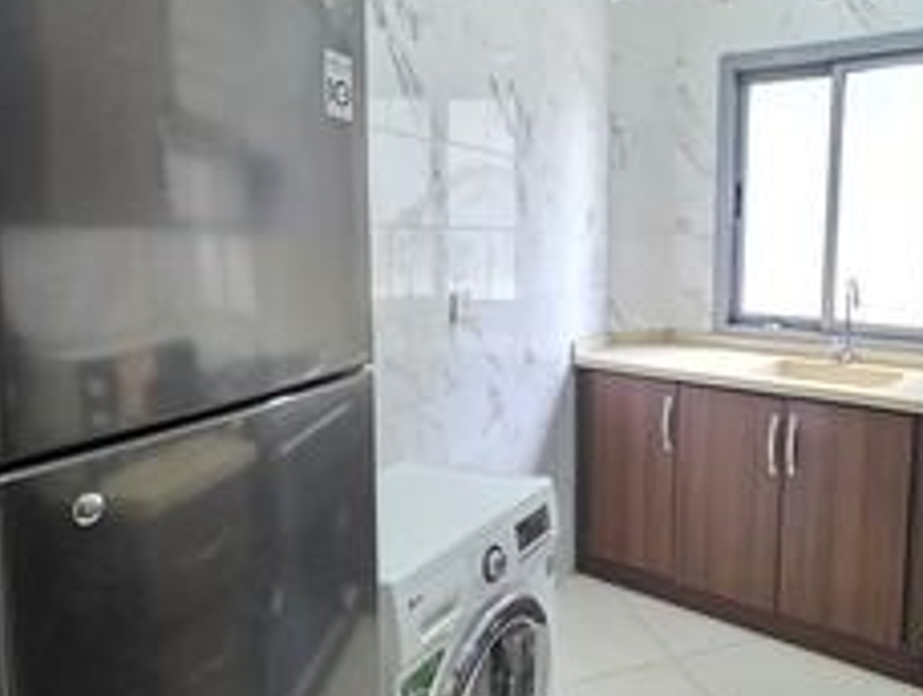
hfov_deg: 65.1
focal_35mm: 26
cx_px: 630
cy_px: 314
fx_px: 695
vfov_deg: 53.1
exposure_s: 1/50
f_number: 1.9
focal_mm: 2.2
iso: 640
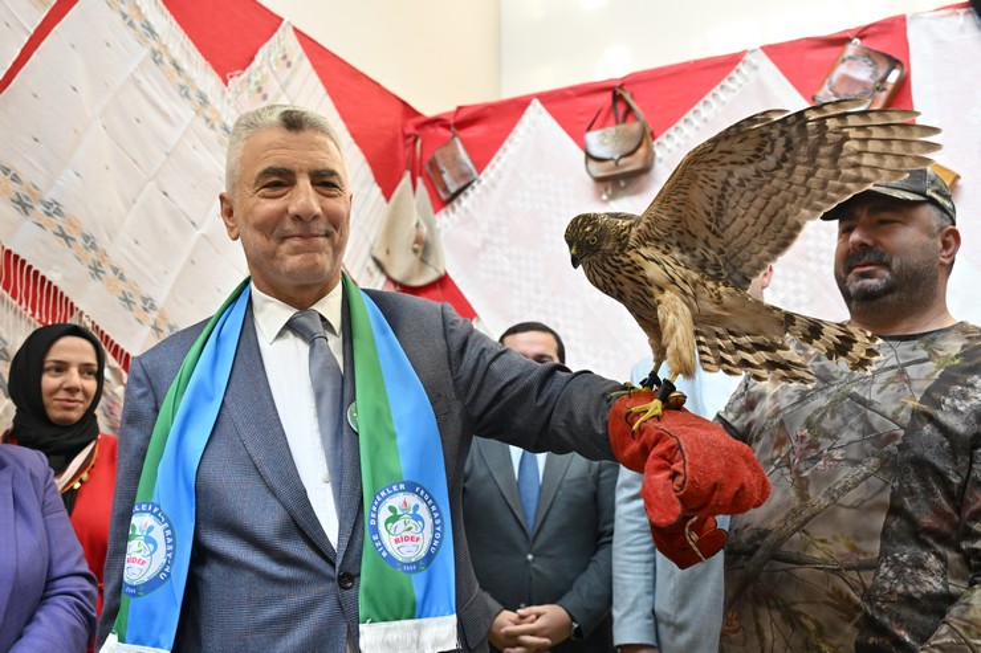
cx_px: 490
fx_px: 858
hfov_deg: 59.5
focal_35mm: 32
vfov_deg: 41.7
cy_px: 326
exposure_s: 1/400
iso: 2500
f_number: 4
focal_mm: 31.5
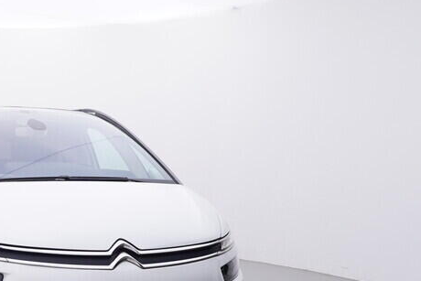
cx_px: 4
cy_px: 250
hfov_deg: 35.8
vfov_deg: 26.1
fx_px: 586
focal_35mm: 50
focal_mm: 15
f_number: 5
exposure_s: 1/80
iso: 200
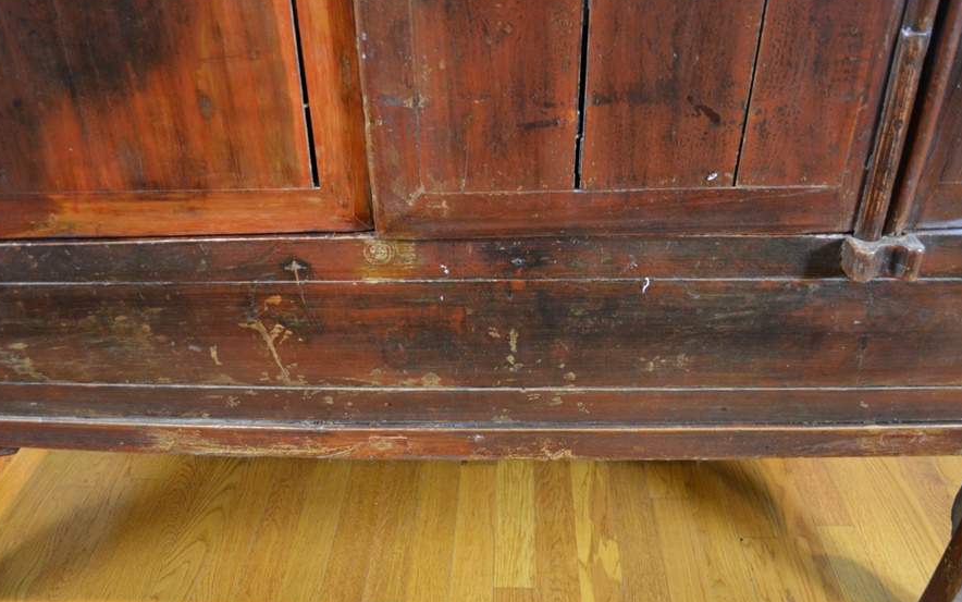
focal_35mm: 28
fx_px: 734
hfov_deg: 66.5
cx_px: 476
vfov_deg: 44.6
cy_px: 311
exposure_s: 1/30
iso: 2200
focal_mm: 18
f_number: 3.5
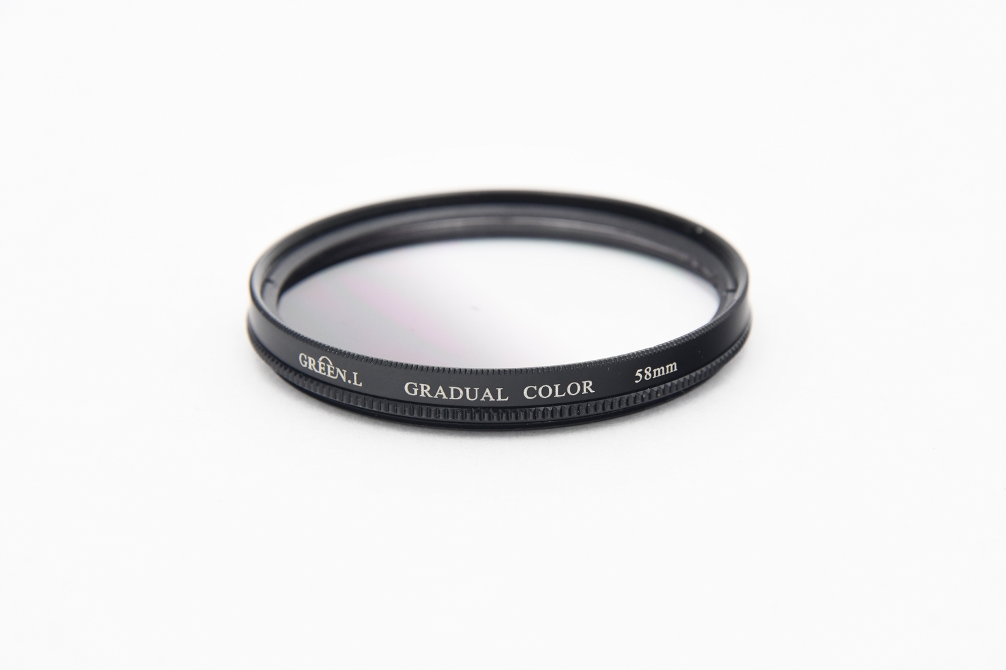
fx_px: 3353
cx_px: 503
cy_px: 335
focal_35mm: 120
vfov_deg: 11.4
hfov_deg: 17.1
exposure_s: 1/125
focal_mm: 80
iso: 1250
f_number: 8
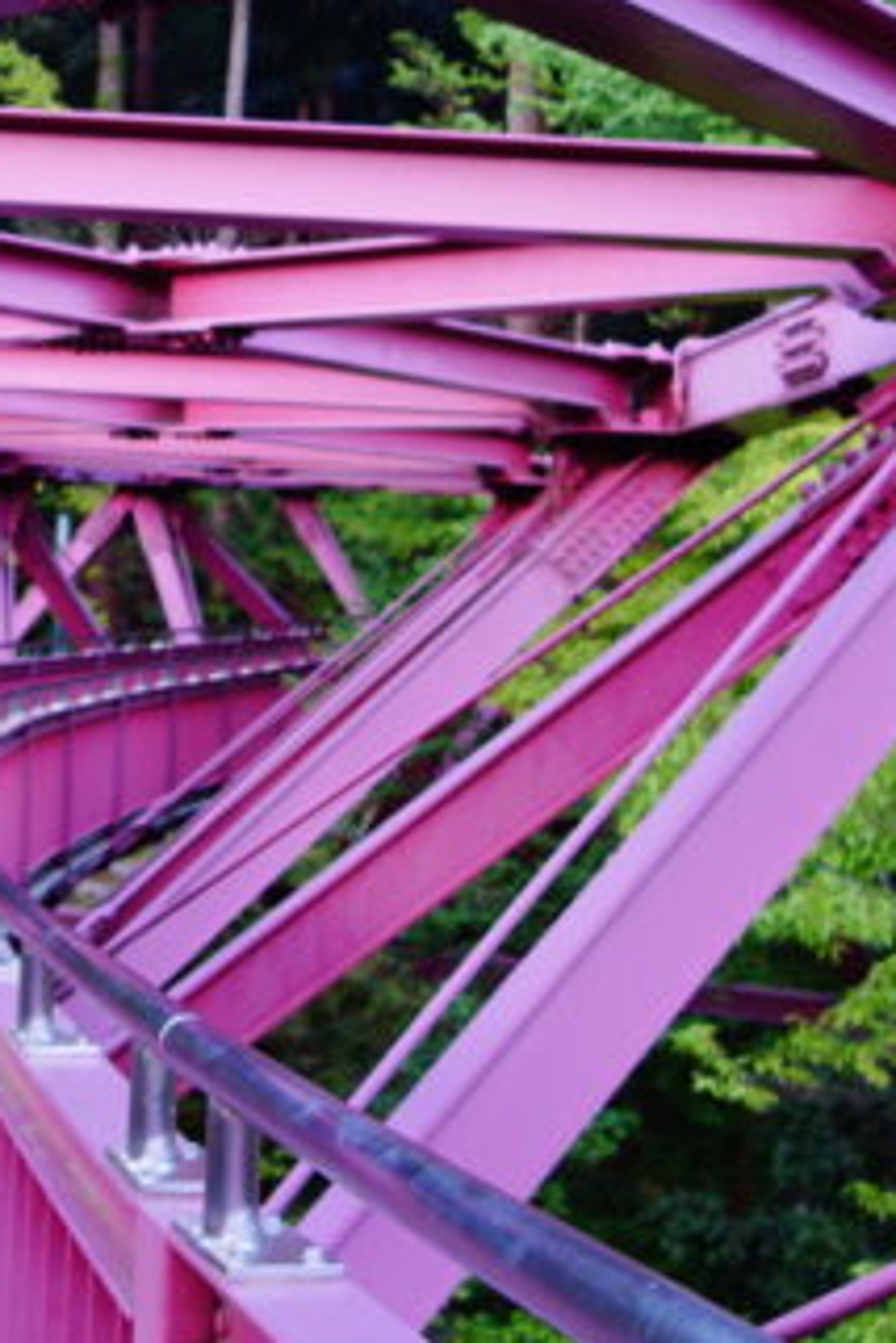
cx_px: -25
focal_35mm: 67
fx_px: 2501
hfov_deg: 19.6
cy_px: 322
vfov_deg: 29.6
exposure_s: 1/30
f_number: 1.8
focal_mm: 10.4
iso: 125
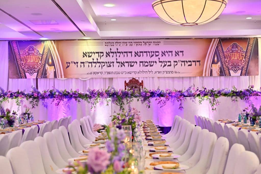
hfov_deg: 36.9
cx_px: 130
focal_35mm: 54
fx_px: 392
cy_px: 87
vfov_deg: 25.1
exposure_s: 1/160
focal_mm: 54
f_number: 4
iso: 1000
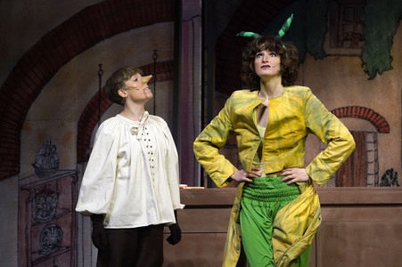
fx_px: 2232
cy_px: 134
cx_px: 201
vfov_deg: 6.9
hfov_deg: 10.3
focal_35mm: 200
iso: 3200
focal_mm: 200
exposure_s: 1/400
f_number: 6.3
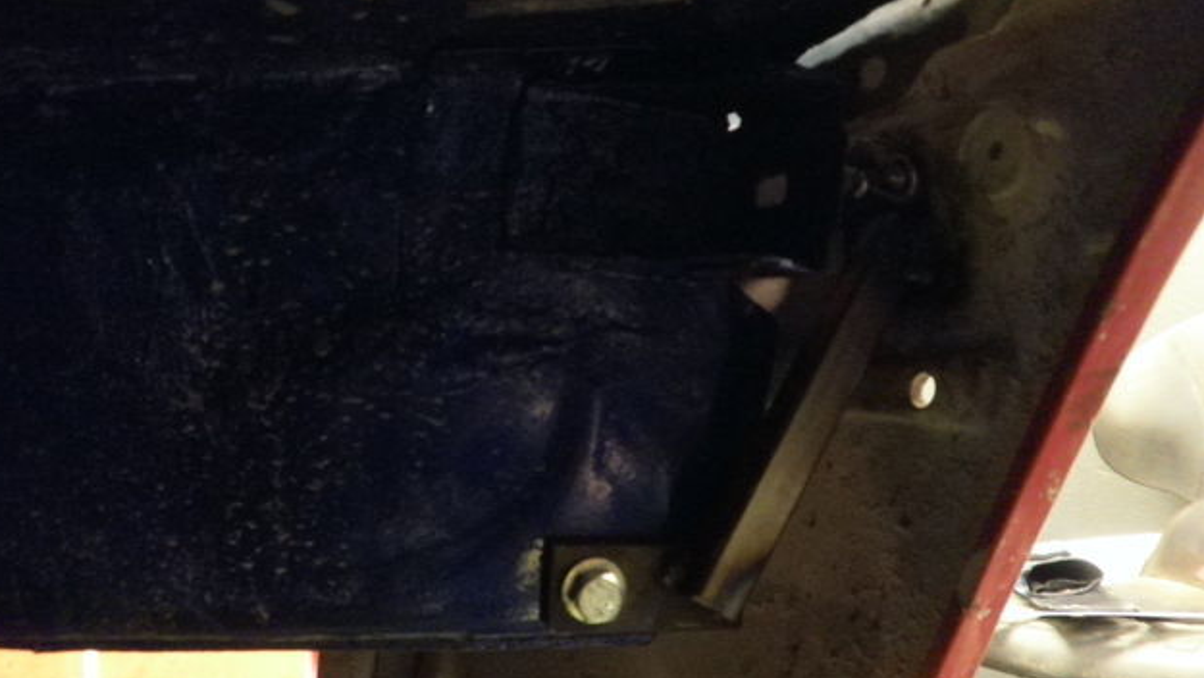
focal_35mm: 29
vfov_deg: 40.1
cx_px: 589
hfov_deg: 66.0
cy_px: 395
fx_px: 926
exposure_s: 1/4
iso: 800
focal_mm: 4.65
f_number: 2.6
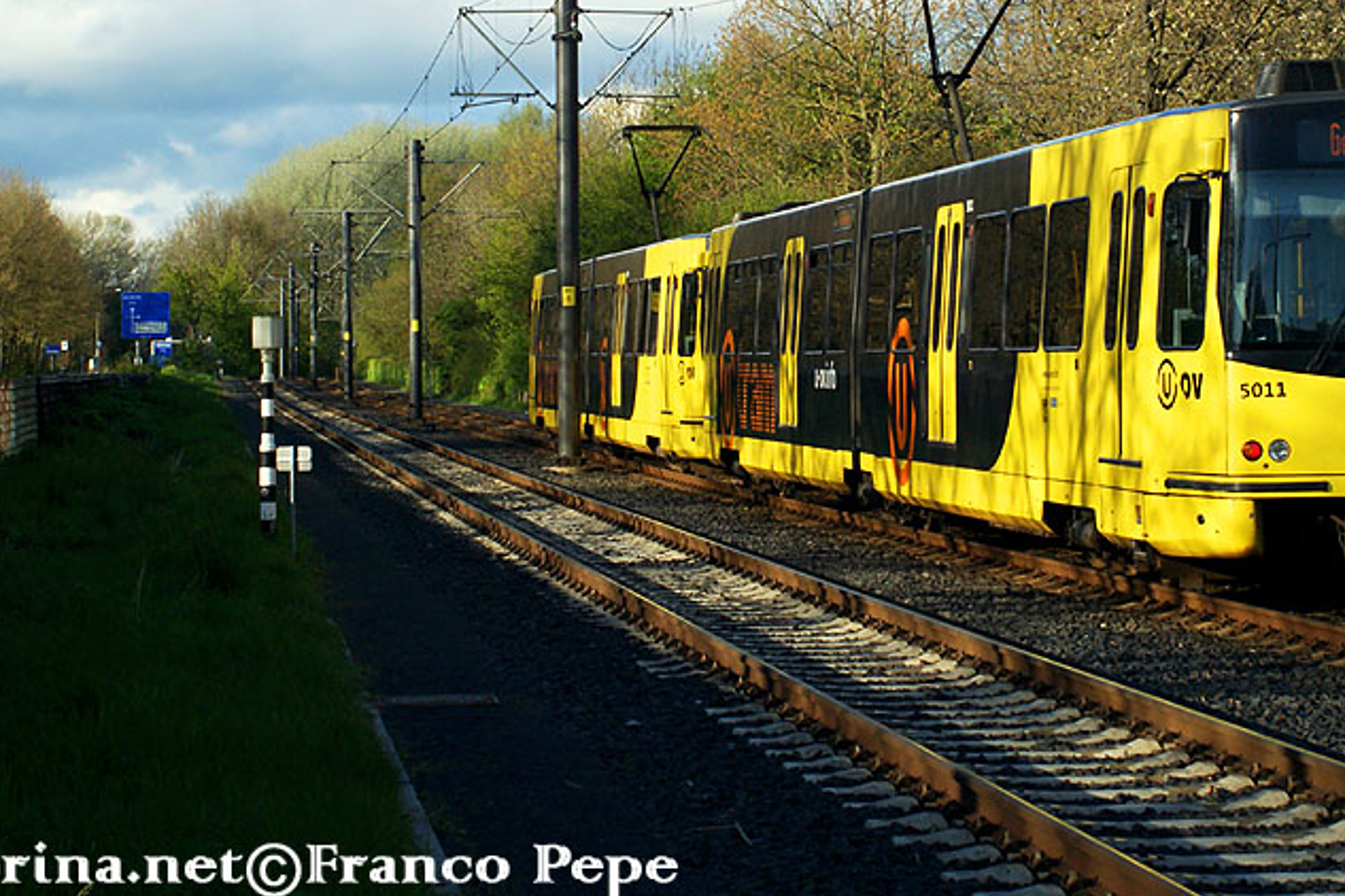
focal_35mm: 97
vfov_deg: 14.1
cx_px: 888
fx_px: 3624
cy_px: 221
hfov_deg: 21.0
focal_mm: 40
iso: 400
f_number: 9
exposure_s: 1/400
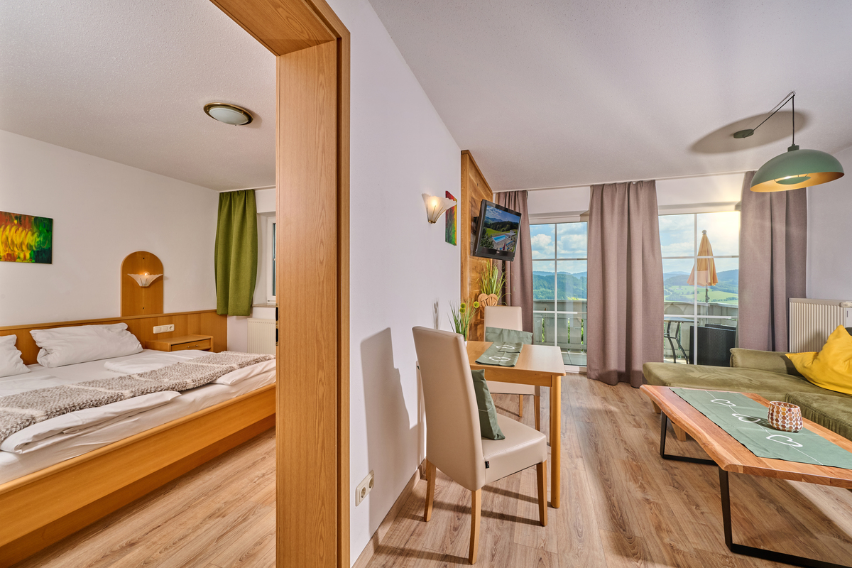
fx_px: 331
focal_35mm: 14
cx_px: 426
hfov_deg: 104.3
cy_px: 284
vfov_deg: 81.2
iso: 320
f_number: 13
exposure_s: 1/160
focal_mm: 14
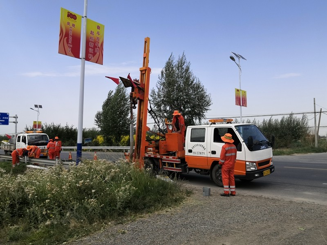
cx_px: 164
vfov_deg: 48.2
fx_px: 274
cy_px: 122
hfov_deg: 61.7
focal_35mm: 29
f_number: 1.8
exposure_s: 1/877
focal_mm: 3.95
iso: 50
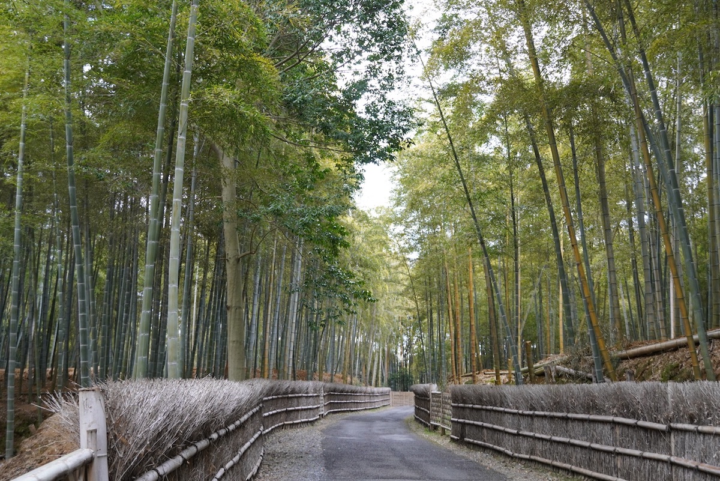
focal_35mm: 42
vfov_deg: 31.9
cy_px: 240
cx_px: 360
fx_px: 840
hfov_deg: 46.4
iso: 800
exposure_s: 1/250
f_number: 4.5
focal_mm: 28
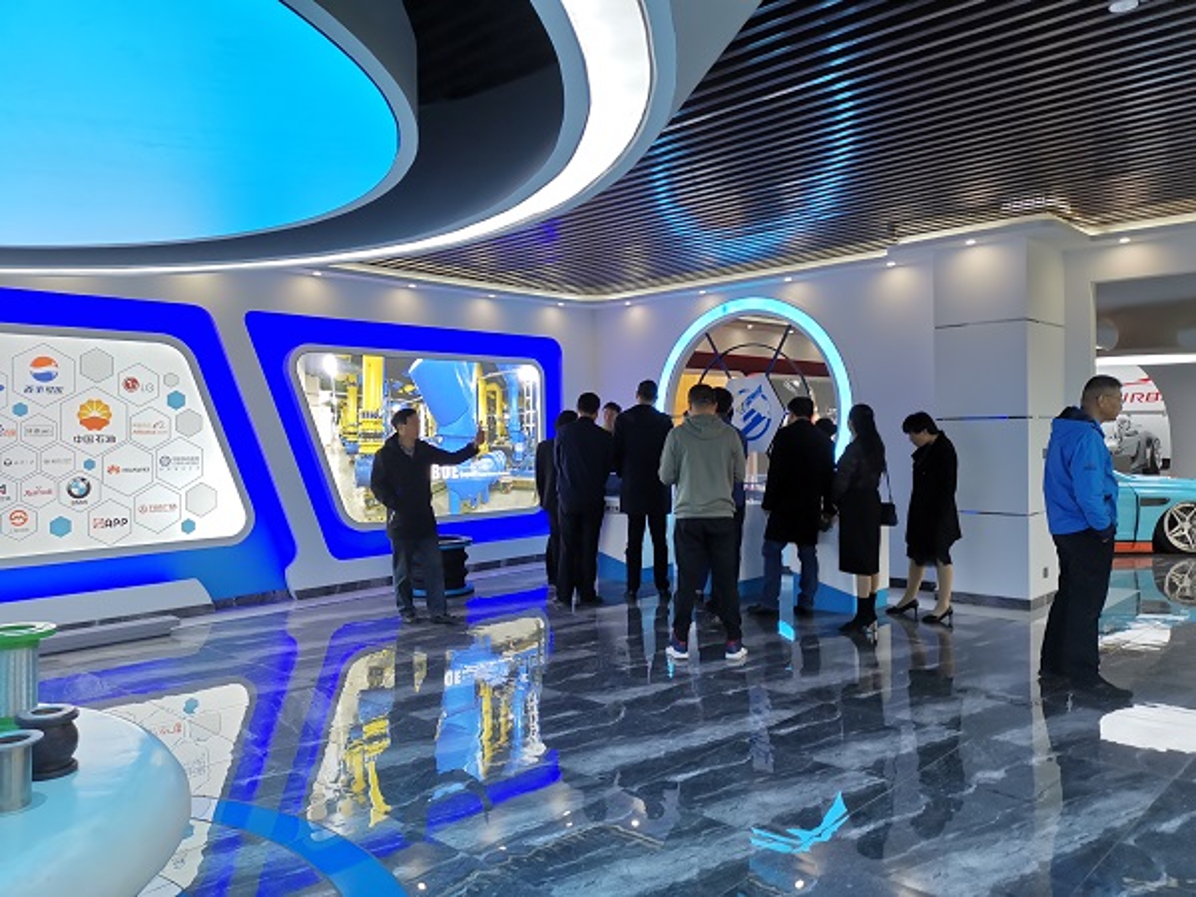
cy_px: 448
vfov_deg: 51.4
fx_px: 933
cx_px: 598
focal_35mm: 27
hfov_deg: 65.3
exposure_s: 1/100
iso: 64
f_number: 1.8
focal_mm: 5.58
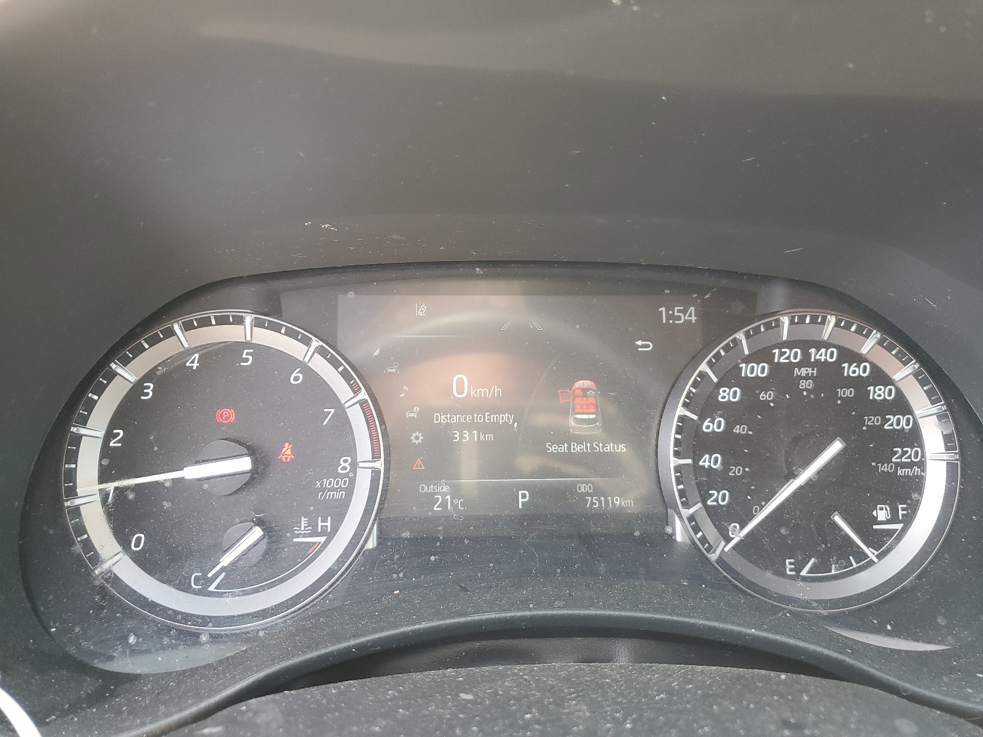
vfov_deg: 53.1
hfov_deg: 67.3
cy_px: 368
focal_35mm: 26
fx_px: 738
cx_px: 492
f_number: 1.5
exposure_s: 1/60.2
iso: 85
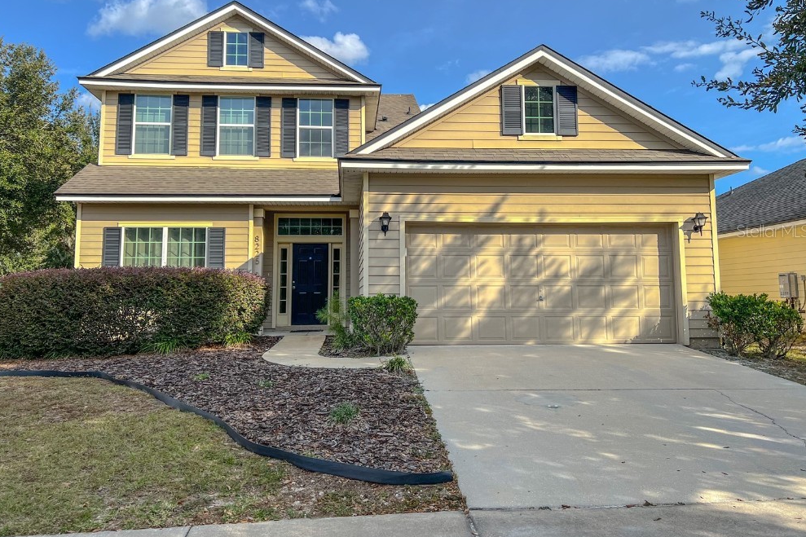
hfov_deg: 65.5
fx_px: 627
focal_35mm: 28
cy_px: 231
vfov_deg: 46.3
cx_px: 396
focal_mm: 5.7
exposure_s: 1/4000
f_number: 1.5
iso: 50
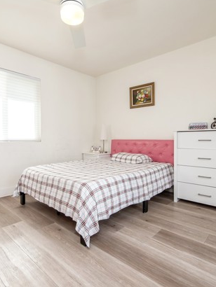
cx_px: 97
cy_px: 139
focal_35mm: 21
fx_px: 175
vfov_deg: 78.9
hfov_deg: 63.4
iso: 110
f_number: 5.6
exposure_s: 1/125
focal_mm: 14
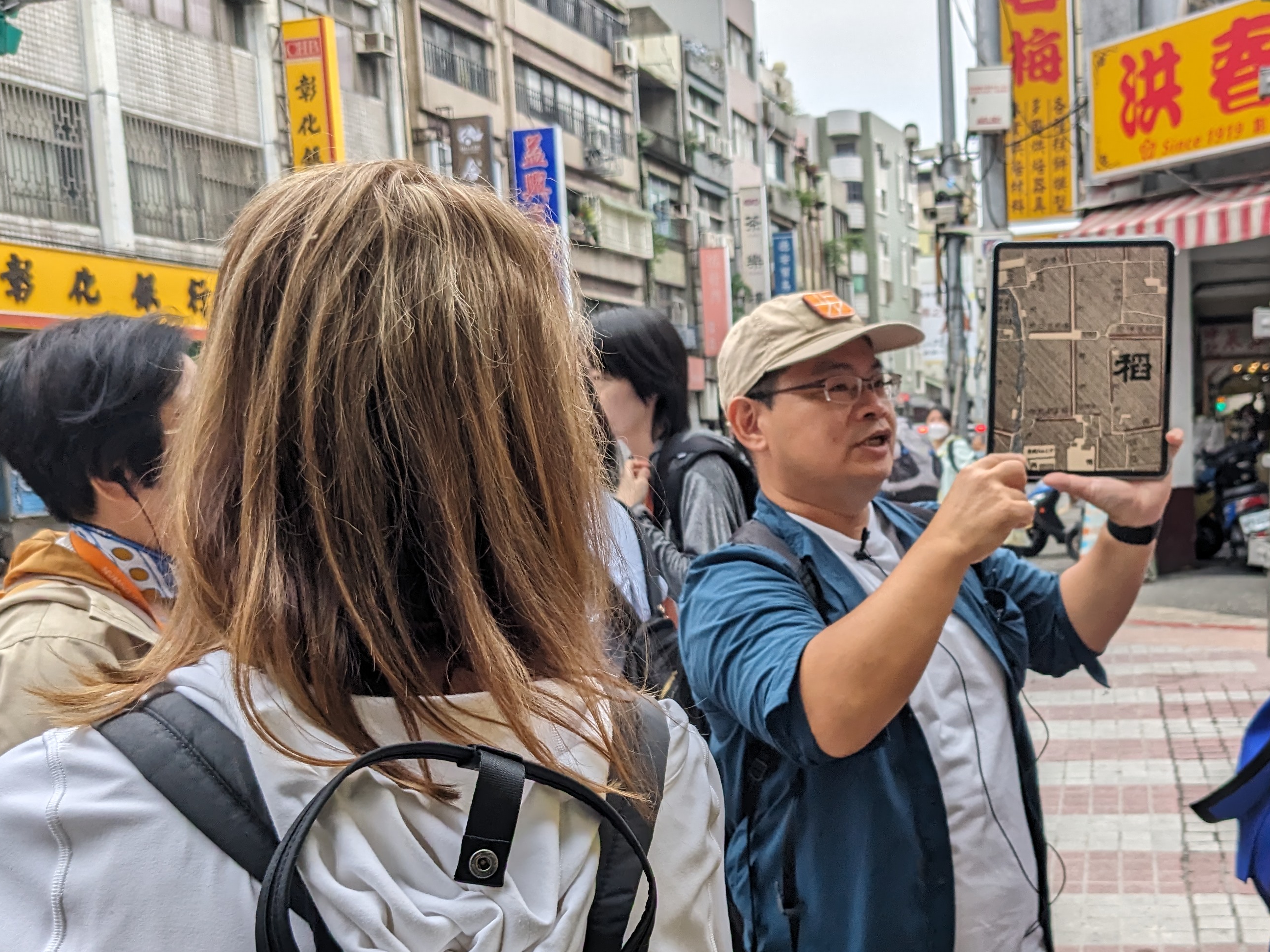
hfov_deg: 44.4
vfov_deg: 34.2
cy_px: 599
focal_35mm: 42
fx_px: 1541
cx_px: 793
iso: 48
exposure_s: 1/468
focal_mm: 4.38
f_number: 1.73
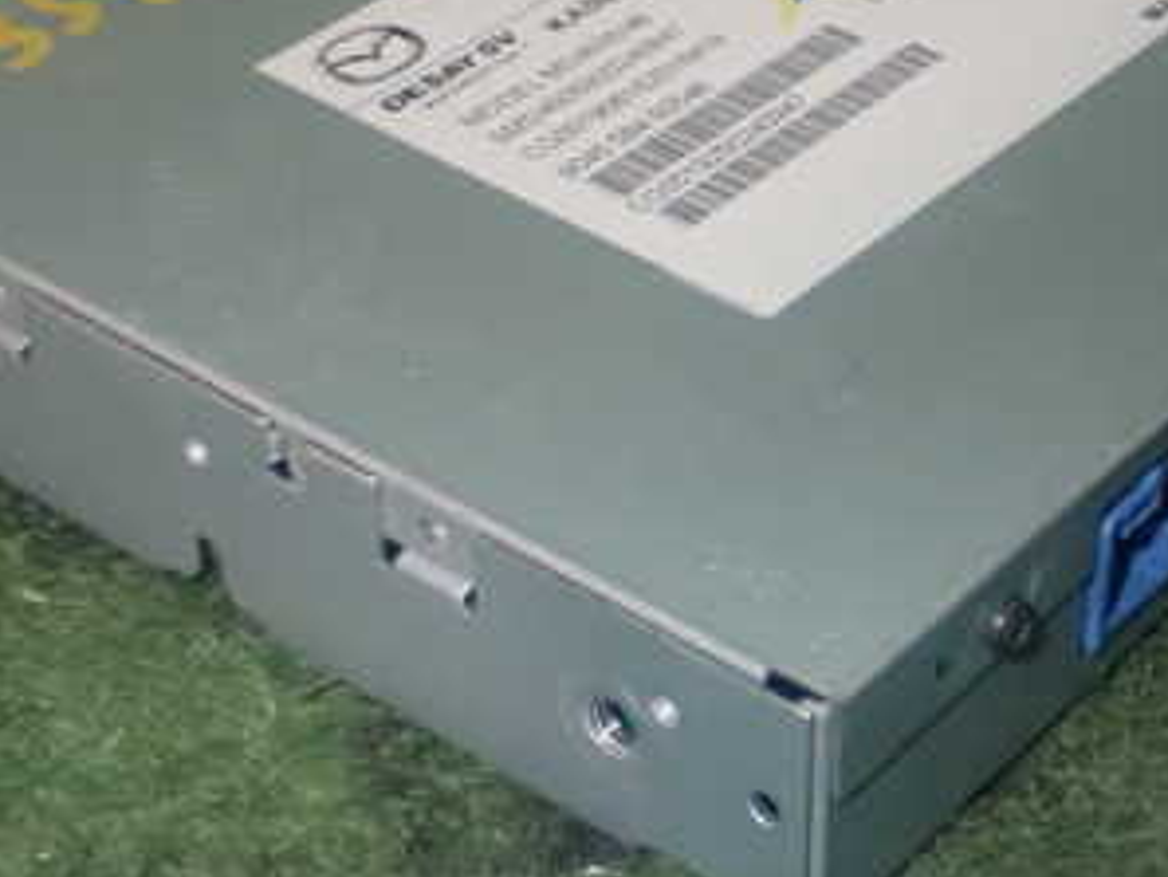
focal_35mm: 95
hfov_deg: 20.6
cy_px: 291
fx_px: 3207
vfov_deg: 15.5
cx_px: 794
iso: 400
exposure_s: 1/50
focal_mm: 8.4
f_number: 9
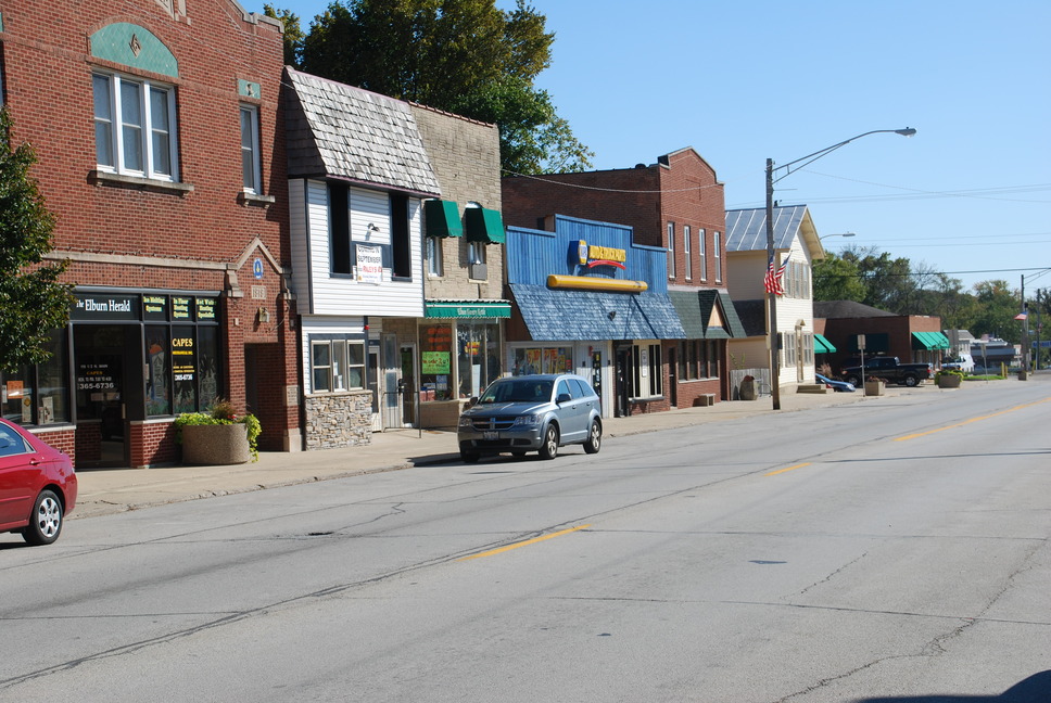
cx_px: 526
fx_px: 2017
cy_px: 352
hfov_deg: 29.2
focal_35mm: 69
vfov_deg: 19.8
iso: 100
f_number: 8
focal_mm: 46
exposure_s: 1/250
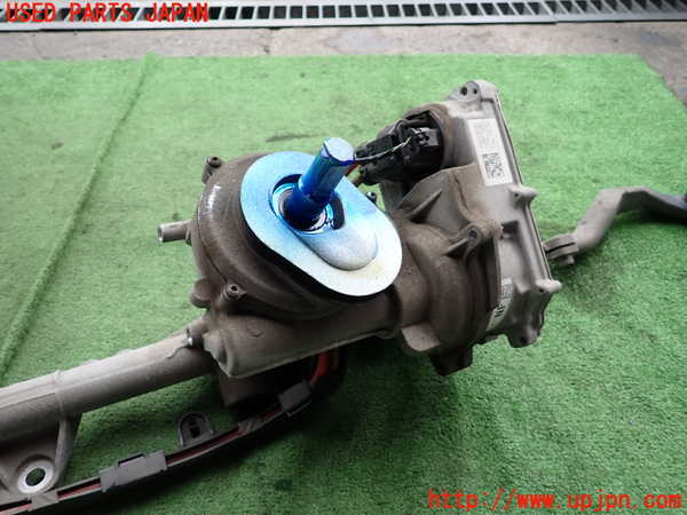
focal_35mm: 25
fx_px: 496
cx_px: 344
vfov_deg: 54.9
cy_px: 258
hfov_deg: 69.4
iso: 100
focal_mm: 4.5
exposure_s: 1/125
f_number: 2
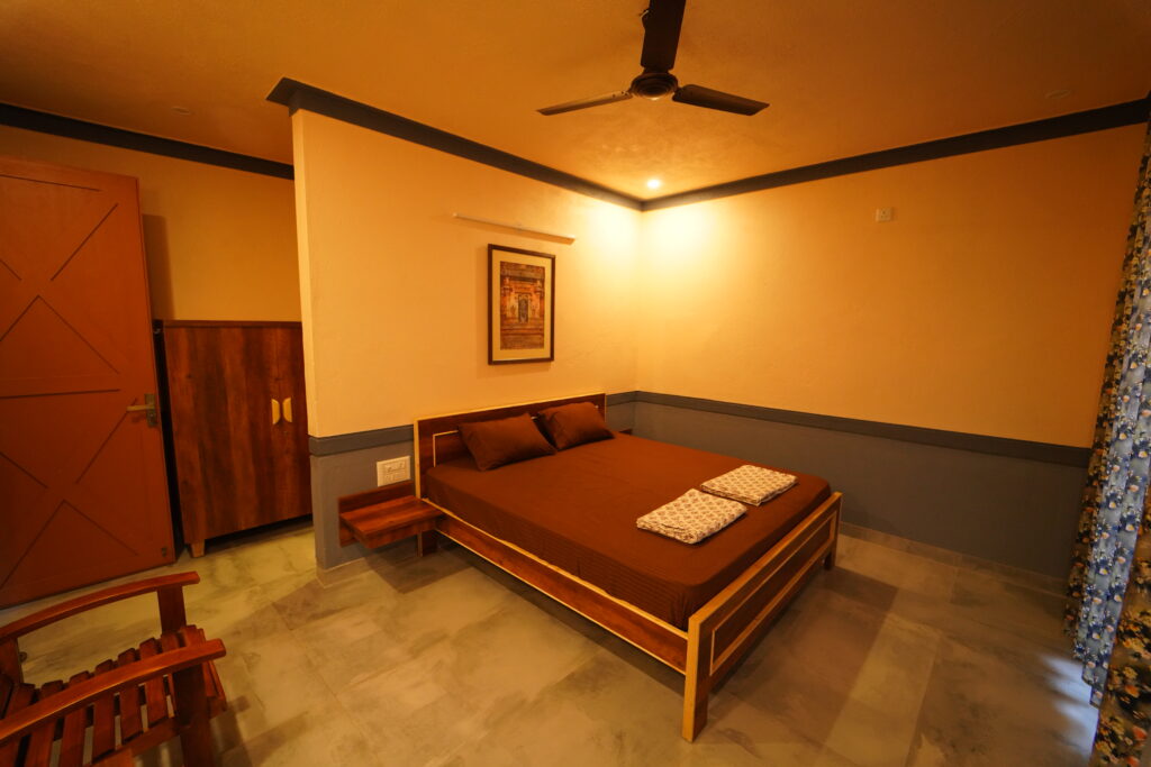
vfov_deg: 81.2
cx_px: 576
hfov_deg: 104.2
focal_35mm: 14
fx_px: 448
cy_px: 384
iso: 3200
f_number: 2.8
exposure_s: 1/100
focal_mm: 14
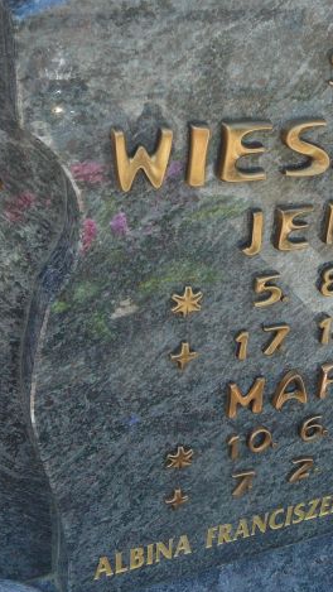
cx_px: 272
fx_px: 816
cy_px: 302
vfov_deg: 39.9
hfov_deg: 22.7
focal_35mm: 52
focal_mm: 5.2
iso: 80
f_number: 2.8
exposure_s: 1/250
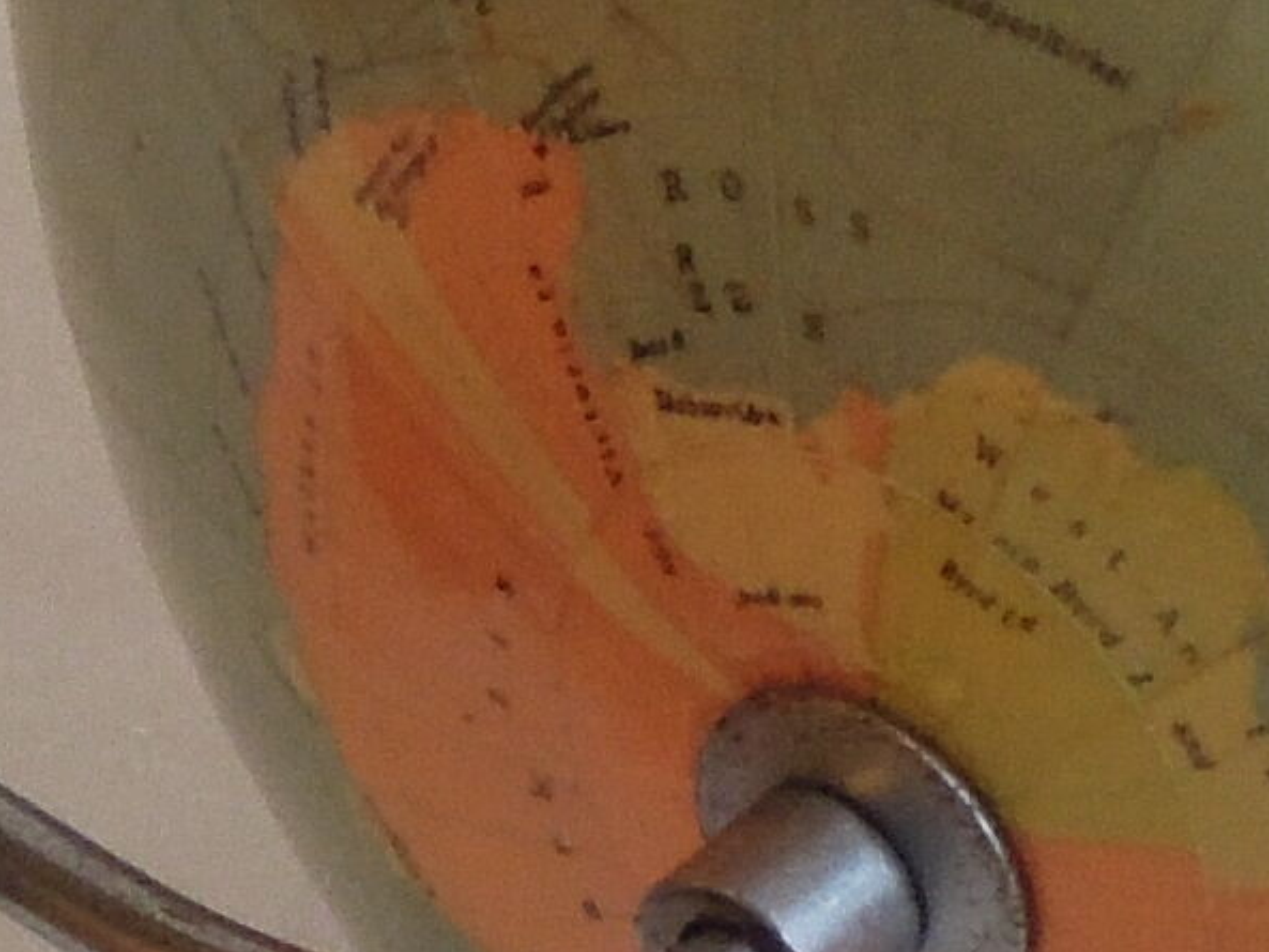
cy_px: 554
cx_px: 263
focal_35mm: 371
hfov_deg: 5.3
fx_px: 13603
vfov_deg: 4.0
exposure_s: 1/50
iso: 400
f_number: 4
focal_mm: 9.9
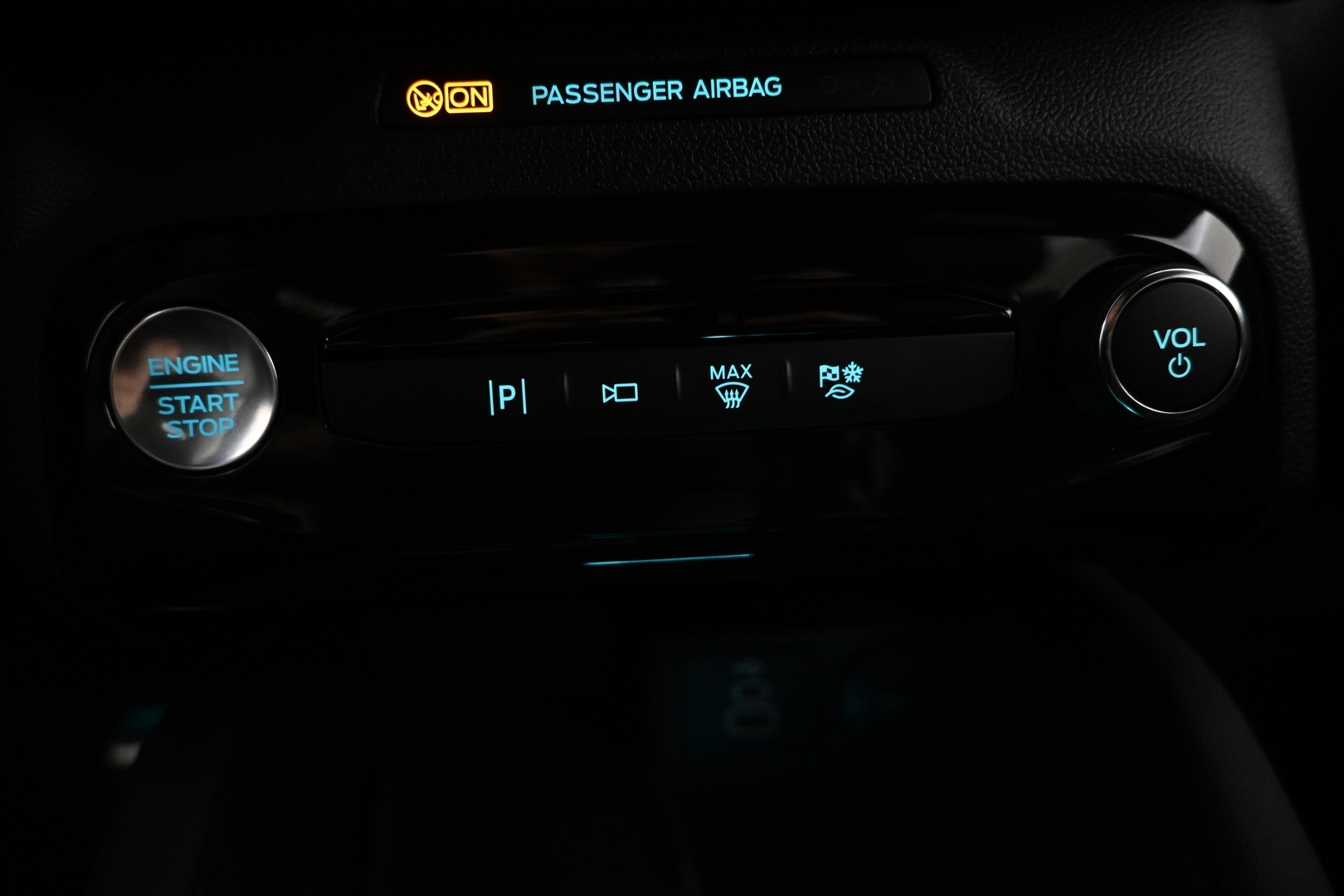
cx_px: 672
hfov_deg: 73.7
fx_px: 896
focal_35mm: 24
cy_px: 448
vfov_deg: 53.1
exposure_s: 1/30
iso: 1600
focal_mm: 16
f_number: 3.5
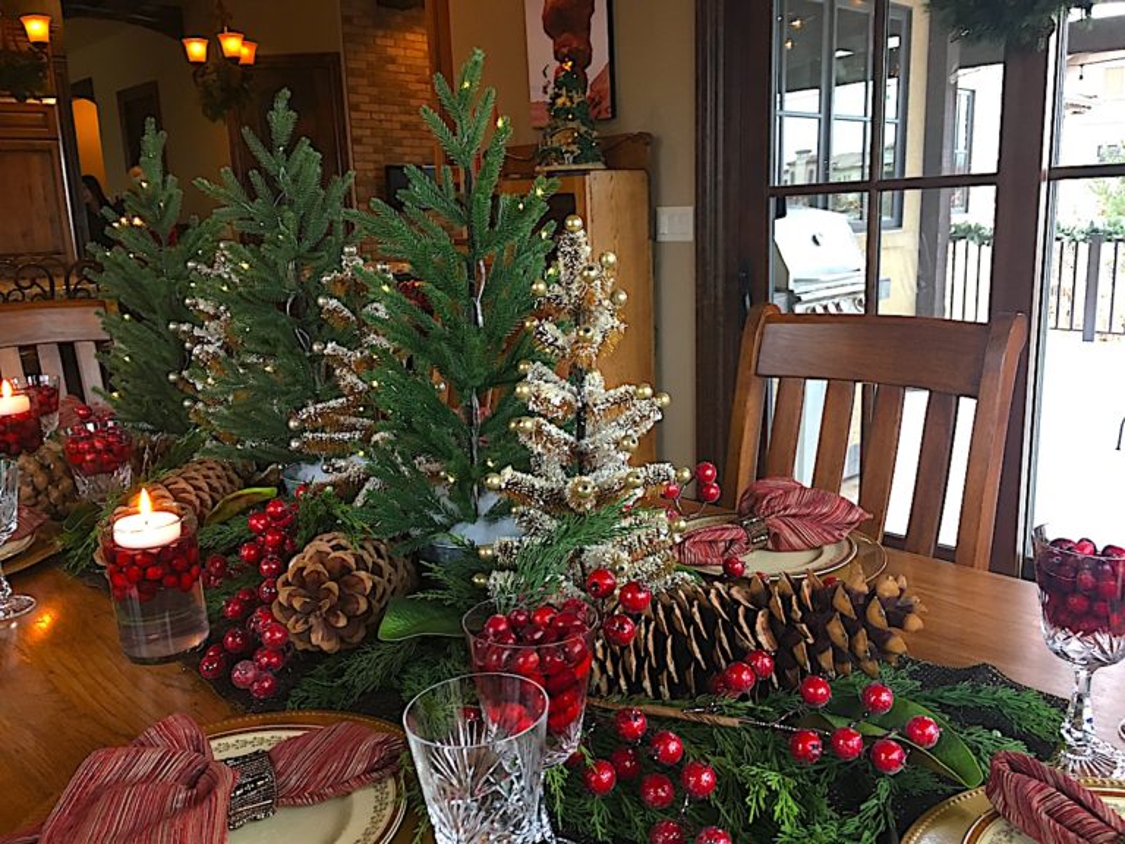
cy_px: 422
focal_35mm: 29
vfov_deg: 48.2
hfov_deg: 61.7
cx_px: 562
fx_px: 942
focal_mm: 4.15
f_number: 2.2
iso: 100
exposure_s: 1/30
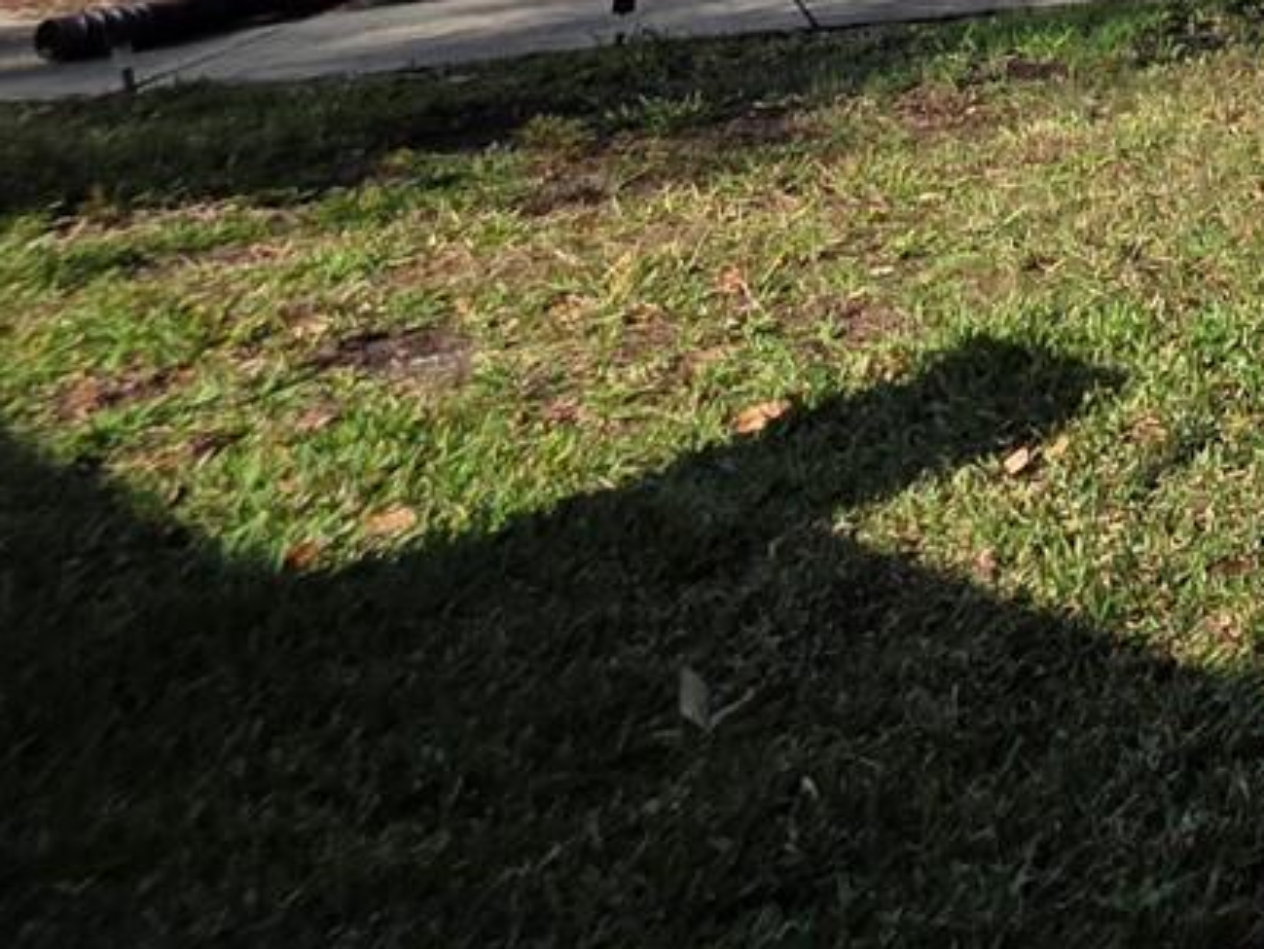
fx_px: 1753
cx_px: 1953
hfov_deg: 26.6
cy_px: -561
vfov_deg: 23.0
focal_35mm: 48
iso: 40
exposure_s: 1/1751
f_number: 1.9
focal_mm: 2.2
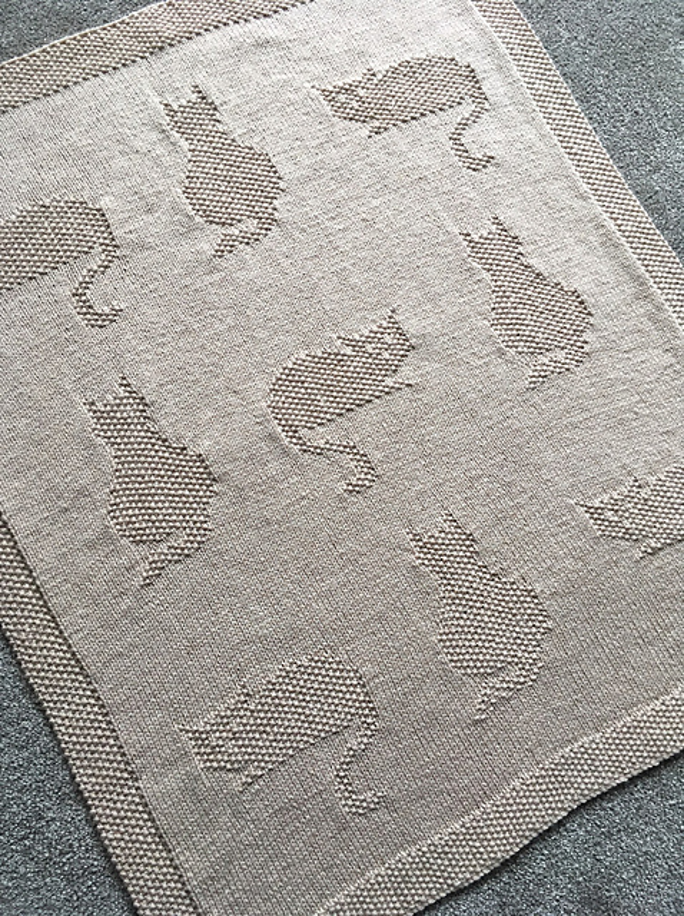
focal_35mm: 29
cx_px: 342
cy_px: 458
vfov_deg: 61.7
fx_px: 766
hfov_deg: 48.1
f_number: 2.2
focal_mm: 4.15
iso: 80
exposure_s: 1/33
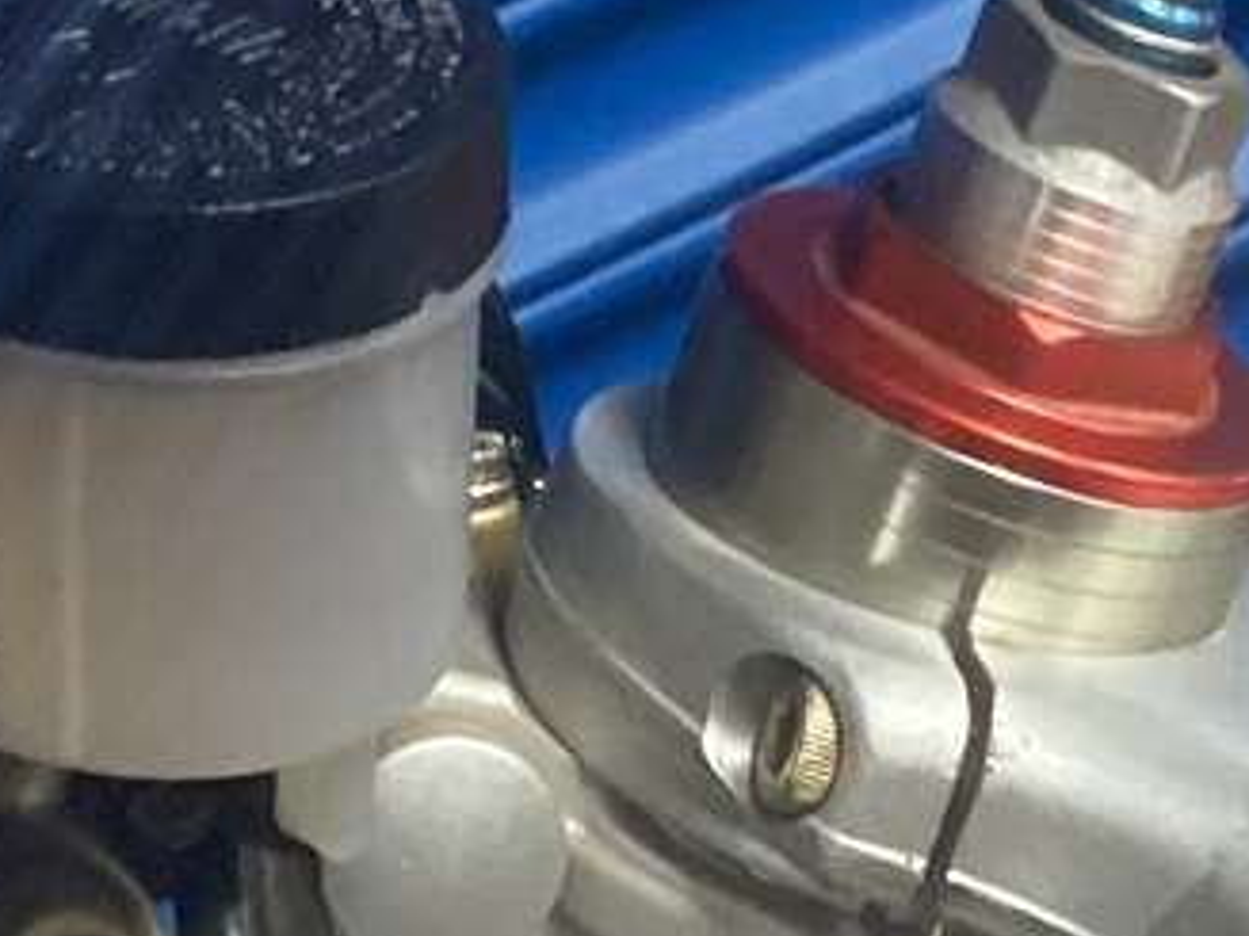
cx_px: 1165
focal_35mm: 159
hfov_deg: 12.3
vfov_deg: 9.1
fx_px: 5735
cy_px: 1478
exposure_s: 1/50
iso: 500
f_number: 1.8
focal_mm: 4.25
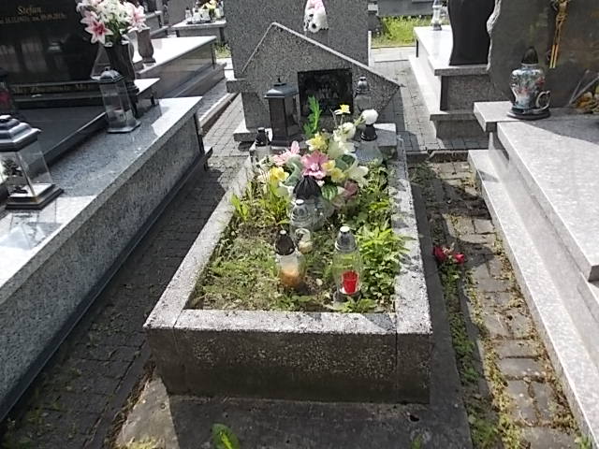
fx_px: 485
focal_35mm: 28
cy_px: 224
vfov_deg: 49.7
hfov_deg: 63.4
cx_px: 300
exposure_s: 1/160
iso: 80
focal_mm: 4
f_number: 5.4
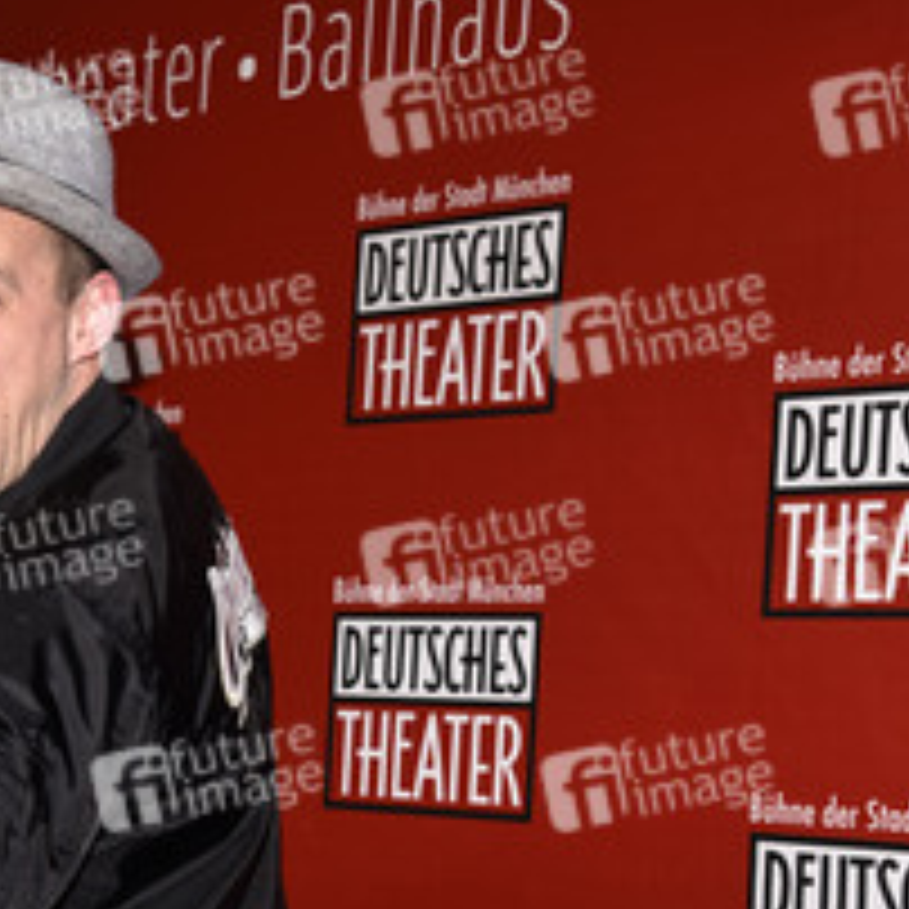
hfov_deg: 18.0
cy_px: 666
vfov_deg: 18.2
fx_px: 2822
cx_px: 88
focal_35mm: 95
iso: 640
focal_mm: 50
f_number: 6.3
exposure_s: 1/60
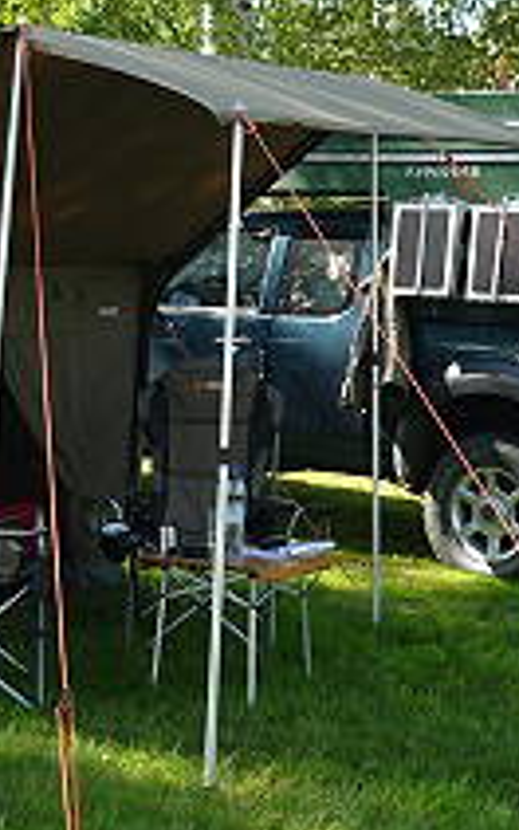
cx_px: 328
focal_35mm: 81
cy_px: 305
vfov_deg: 25.4
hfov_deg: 16.1
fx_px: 1832
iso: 100
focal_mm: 5.5
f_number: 2.8
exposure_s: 1/250
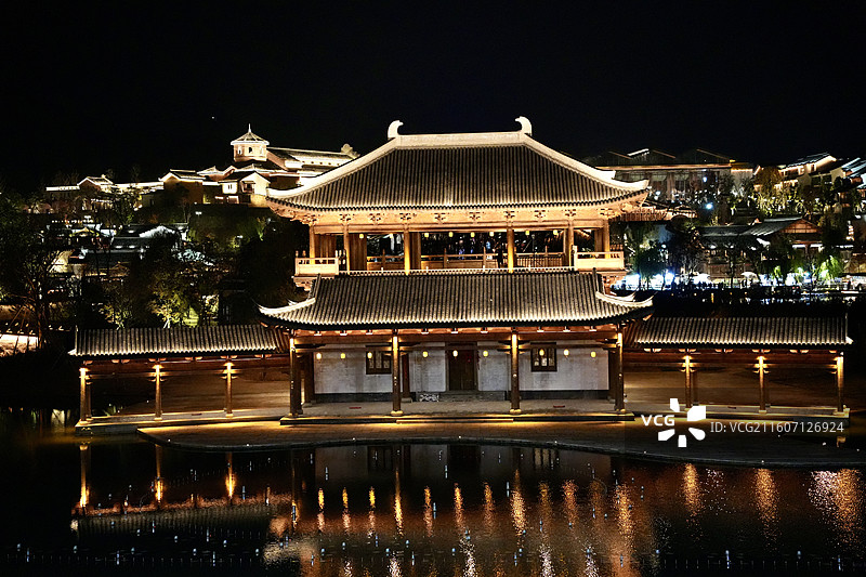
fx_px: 1395
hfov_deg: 34.5
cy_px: 288
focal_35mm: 58
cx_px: 433
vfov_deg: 23.4
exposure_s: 1/60
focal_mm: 58
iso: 12800
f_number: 4
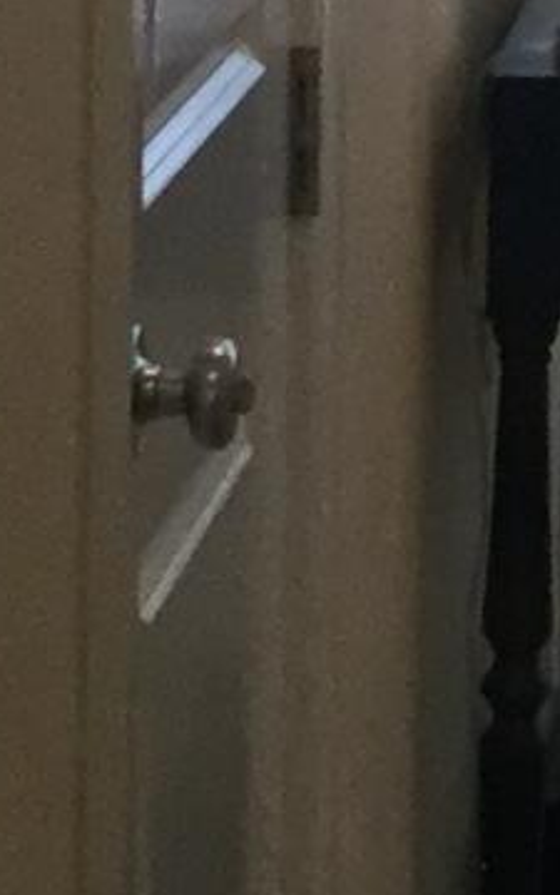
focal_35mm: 274
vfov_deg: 7.6
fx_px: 6691
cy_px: -70
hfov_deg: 4.5
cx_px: 1909
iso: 40
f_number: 2.4
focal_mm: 3.3
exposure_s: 1/30
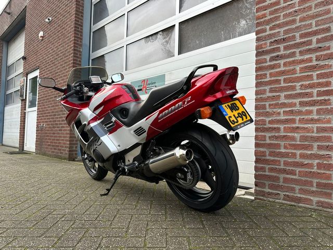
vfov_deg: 56.8
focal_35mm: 24
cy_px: 125
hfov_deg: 71.6
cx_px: 166
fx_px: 231
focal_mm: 6.86
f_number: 1.78
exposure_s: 1/650
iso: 80
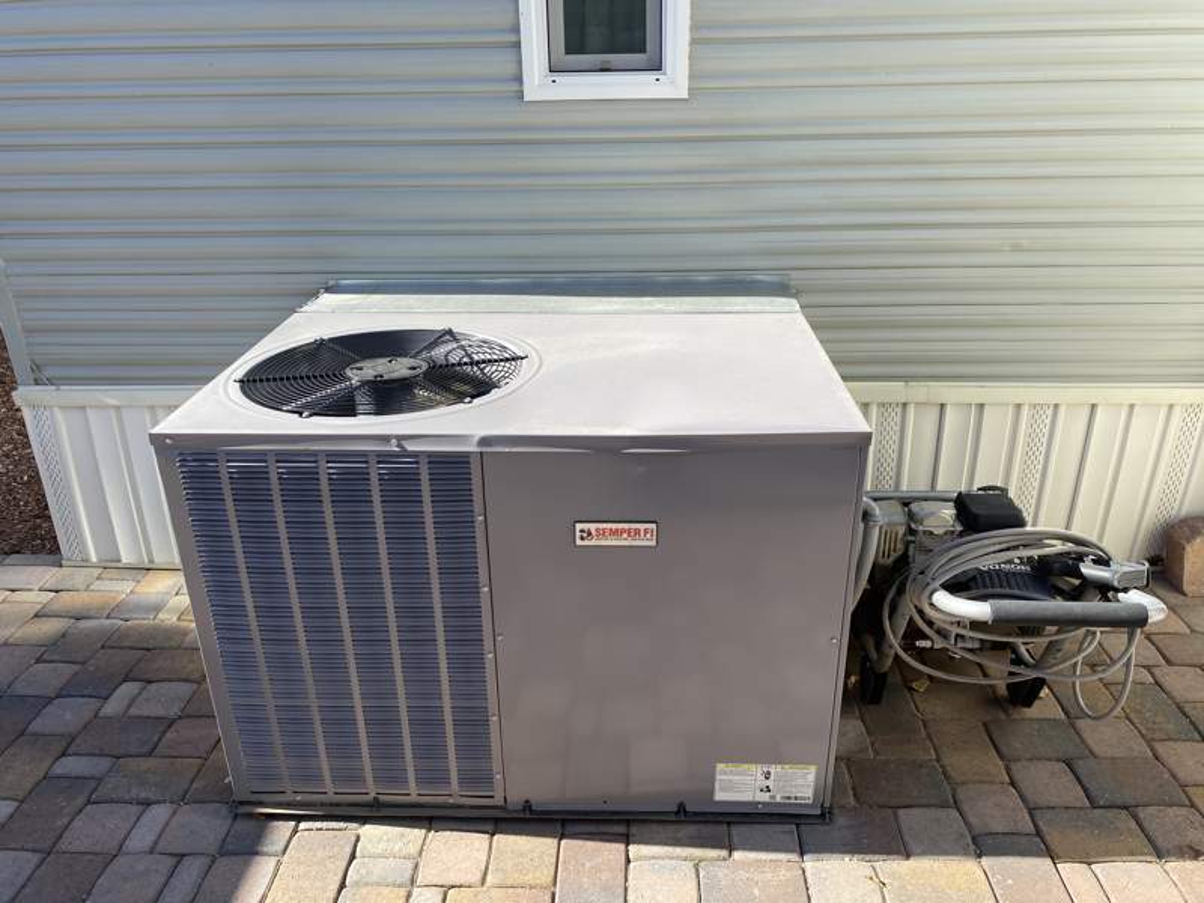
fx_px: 904
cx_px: 602
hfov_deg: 67.3
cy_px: 452
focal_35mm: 26
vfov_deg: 53.1
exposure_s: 1/1330
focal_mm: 4.25
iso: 32
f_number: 1.8
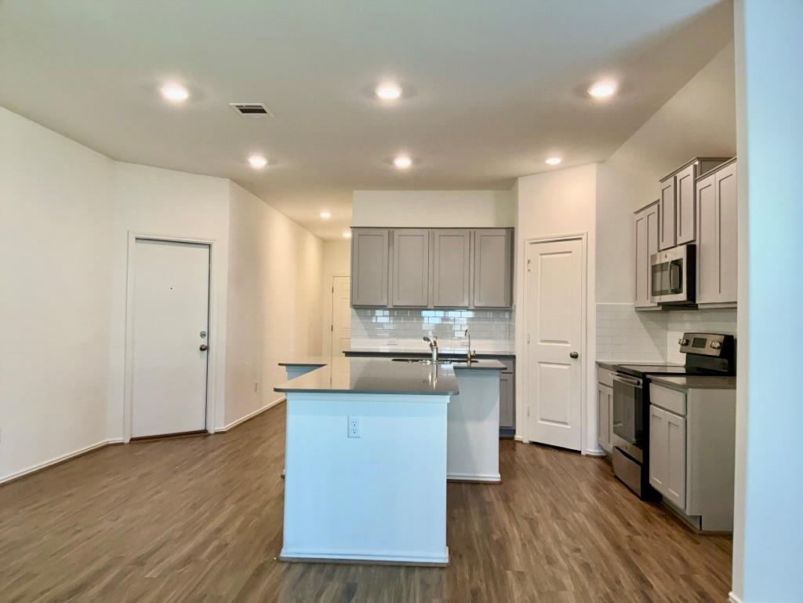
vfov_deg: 51.4
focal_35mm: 27
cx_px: 402
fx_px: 626
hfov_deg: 65.3
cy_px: 302
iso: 80
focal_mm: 3
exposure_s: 1/60
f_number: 1.8
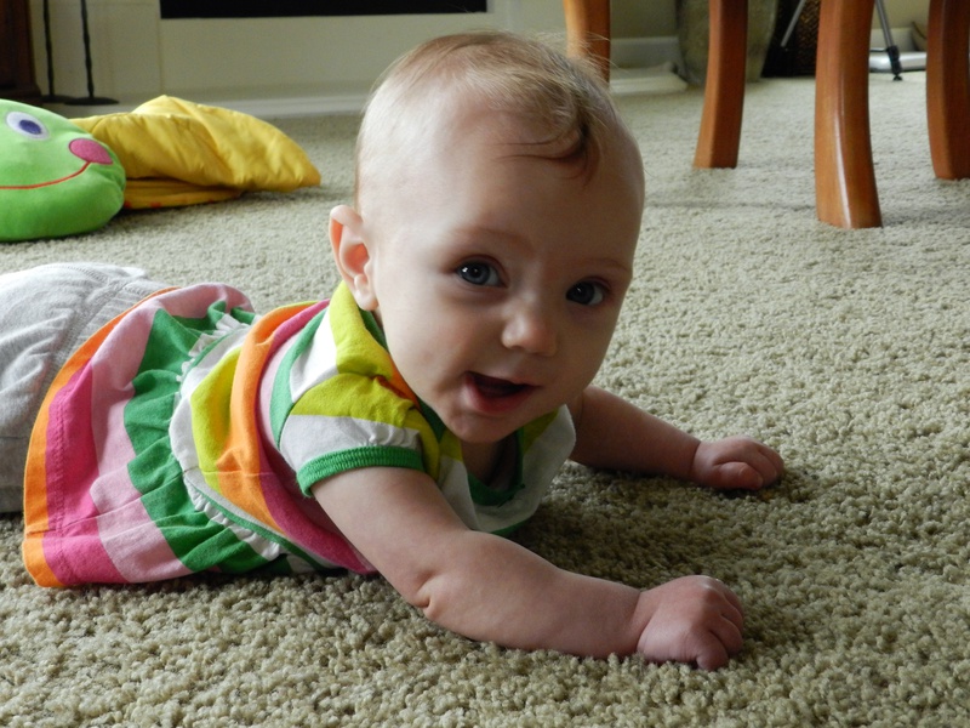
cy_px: 364
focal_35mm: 45
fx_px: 1261
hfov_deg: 42.1
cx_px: 485
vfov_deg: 32.2
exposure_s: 1/30
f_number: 4.2
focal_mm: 8.1
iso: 400
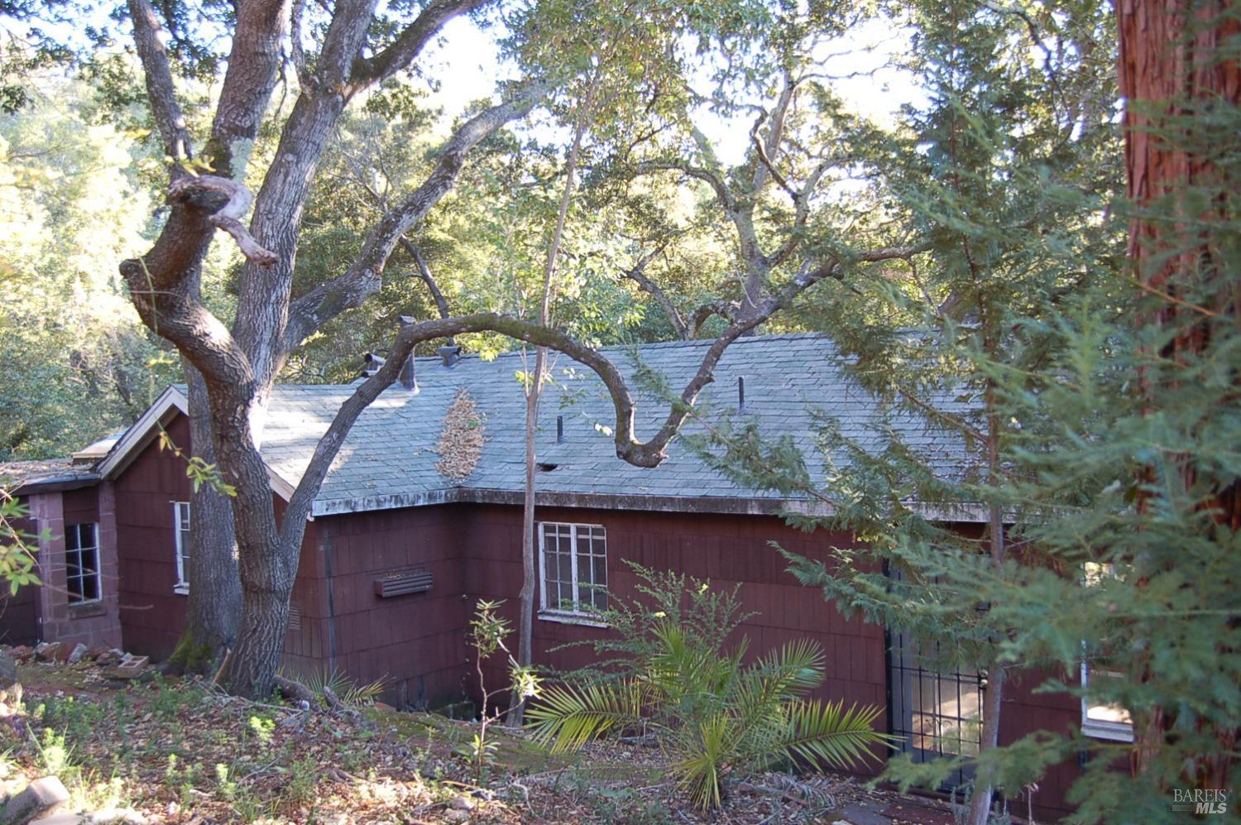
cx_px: 620
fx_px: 1136
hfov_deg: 57.3
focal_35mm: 33
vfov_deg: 39.9
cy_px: 412
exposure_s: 1/60
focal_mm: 22
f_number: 4
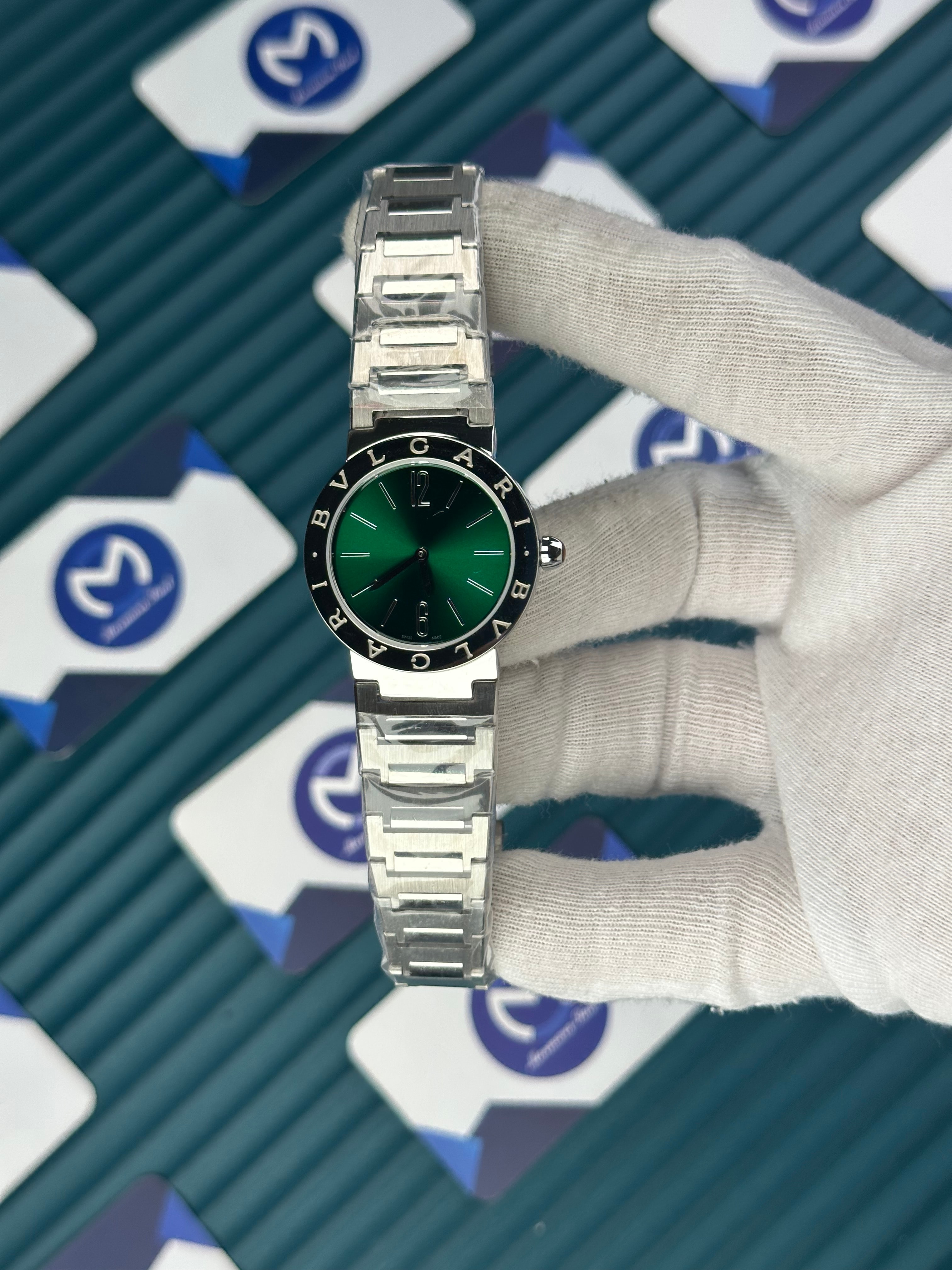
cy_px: 635
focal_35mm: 48
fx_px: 1760
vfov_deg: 39.7
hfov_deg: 30.3
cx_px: 476
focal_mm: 6.86
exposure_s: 1/971
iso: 64
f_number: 1.78
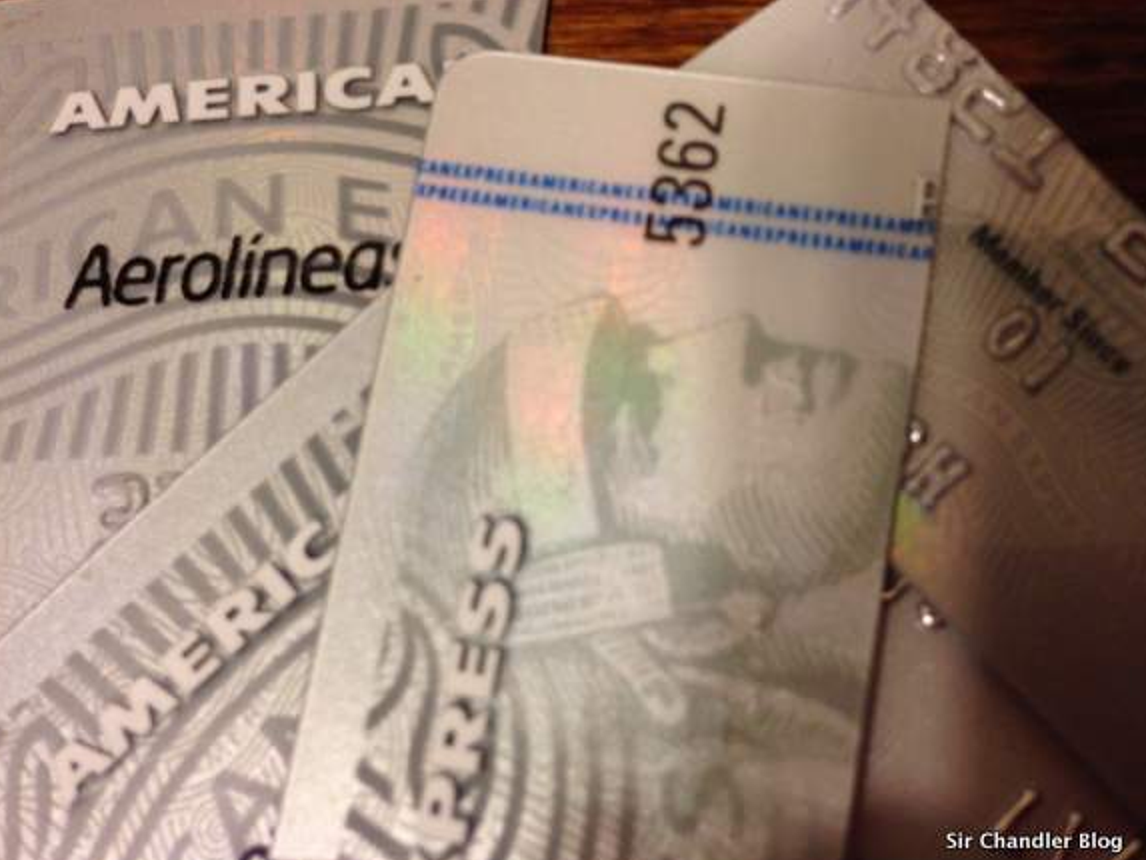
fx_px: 1126
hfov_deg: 53.9
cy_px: 437
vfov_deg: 41.8
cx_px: 566
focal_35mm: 34
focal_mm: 4.12
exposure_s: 1/20
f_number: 2.4
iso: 125
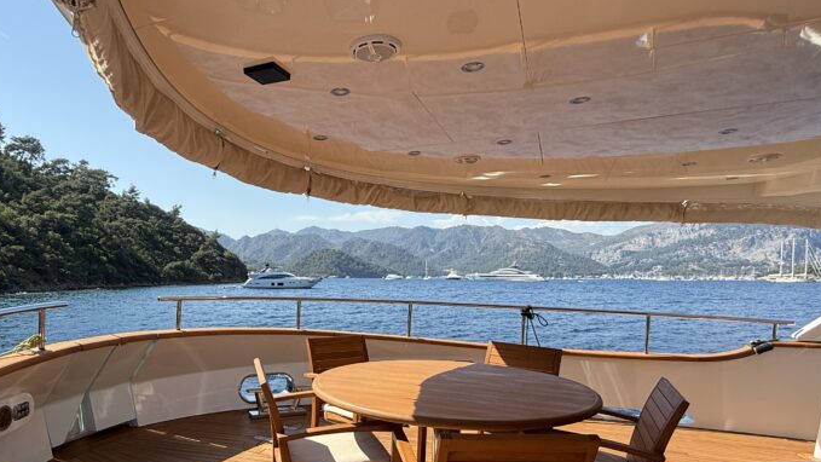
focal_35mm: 23
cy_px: 306
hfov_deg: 77.9
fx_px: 501
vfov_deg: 48.7
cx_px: 331
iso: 50
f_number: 2.2
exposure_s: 1/1189
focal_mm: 2.22
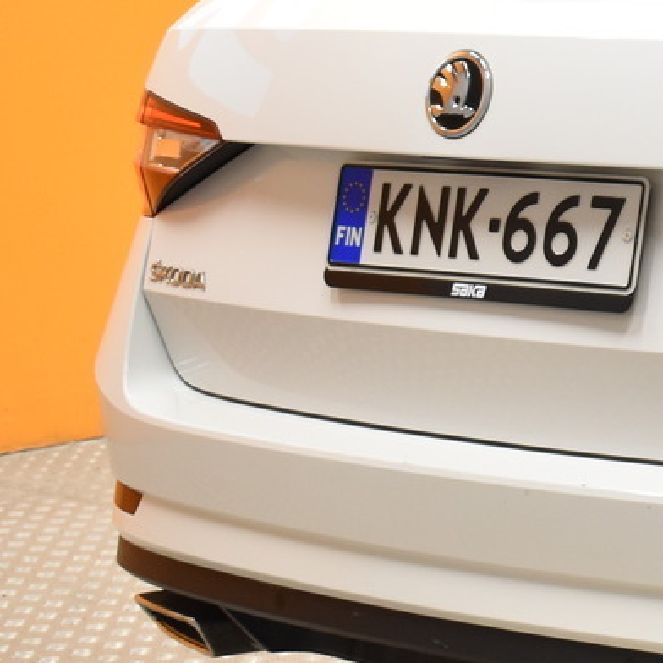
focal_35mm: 132
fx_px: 2855
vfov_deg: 13.2
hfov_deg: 12.2
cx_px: 1175
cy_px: 196
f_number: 4
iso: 800
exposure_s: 1/40
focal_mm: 25
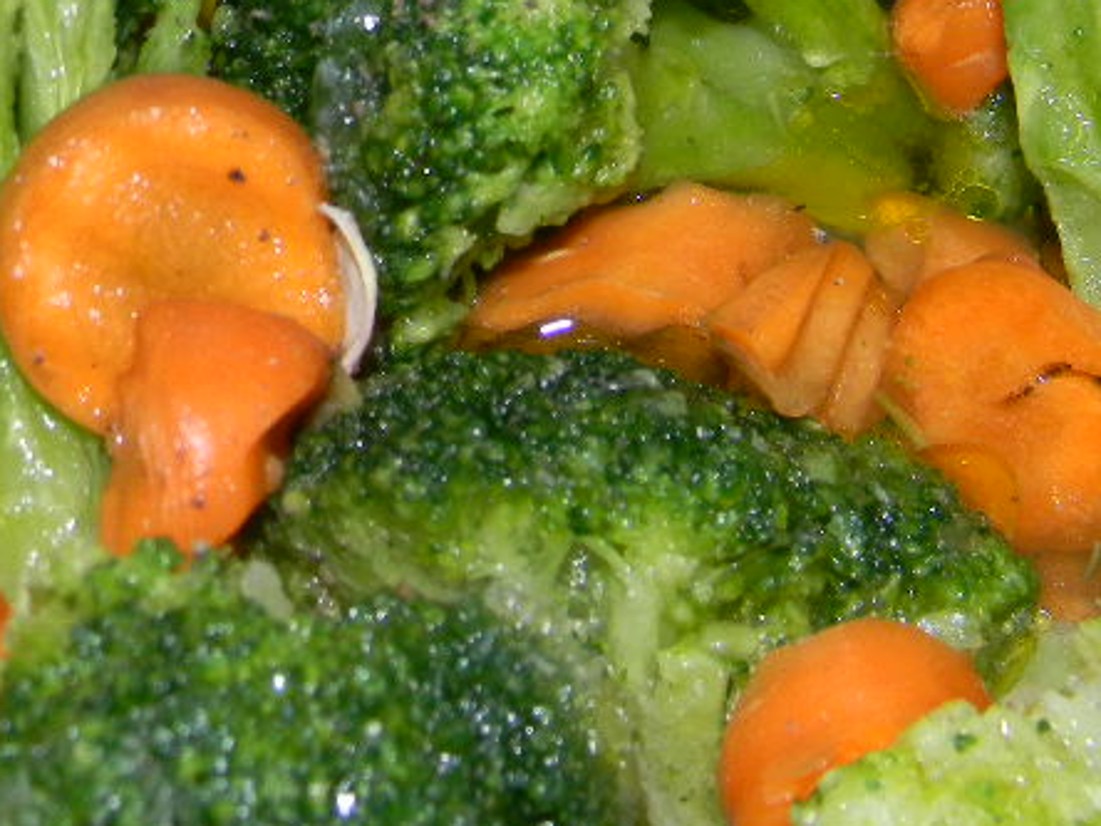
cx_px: 707
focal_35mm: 83
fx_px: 2640
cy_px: -32
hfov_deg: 23.5
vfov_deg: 17.3
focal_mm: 6.4
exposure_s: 1/30
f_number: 7.4
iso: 200
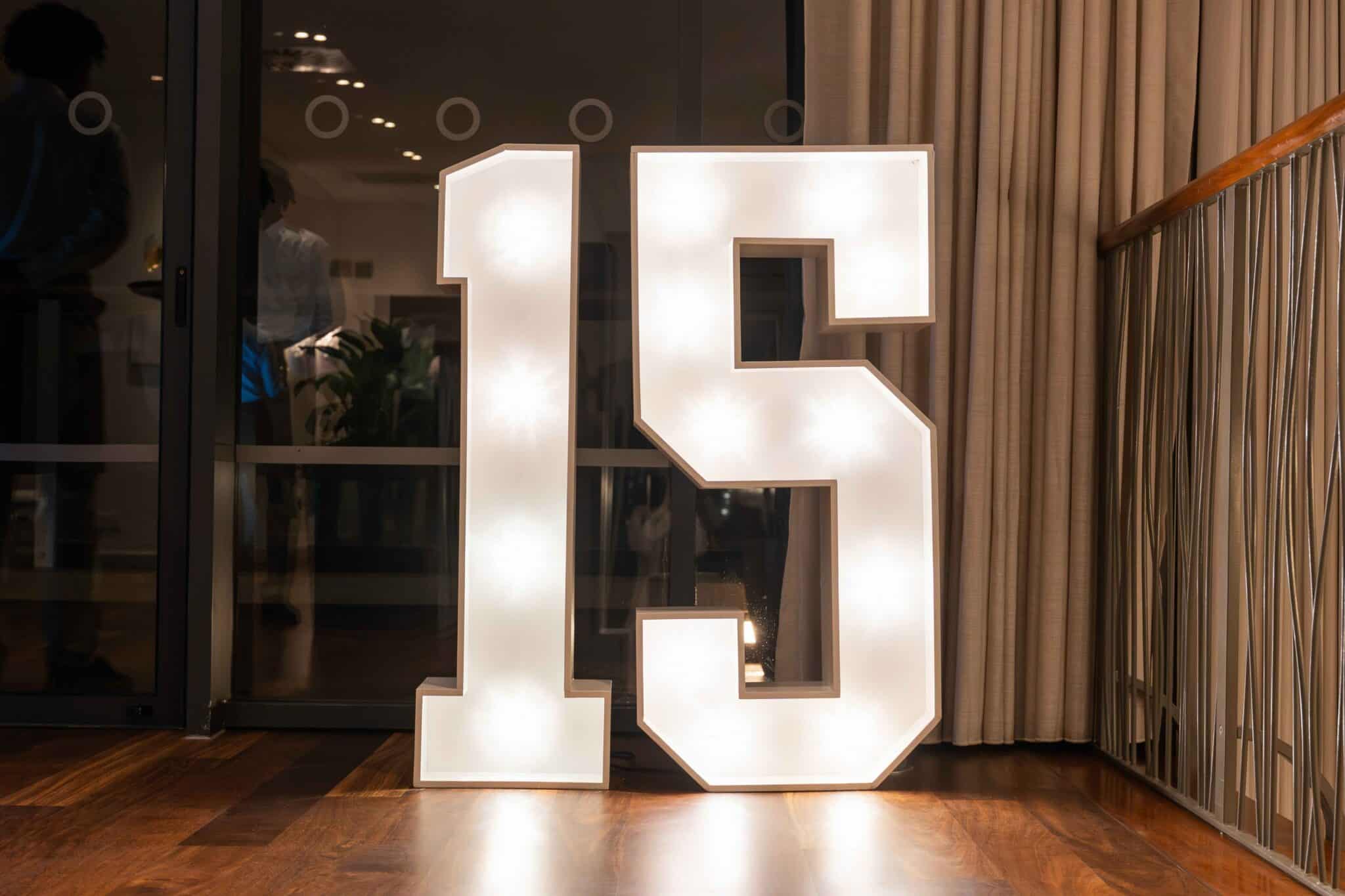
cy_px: 448
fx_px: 1509
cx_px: 672
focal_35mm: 40
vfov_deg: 33.1
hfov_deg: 48.0
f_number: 4
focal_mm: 40.4
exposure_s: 1/125
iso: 2000
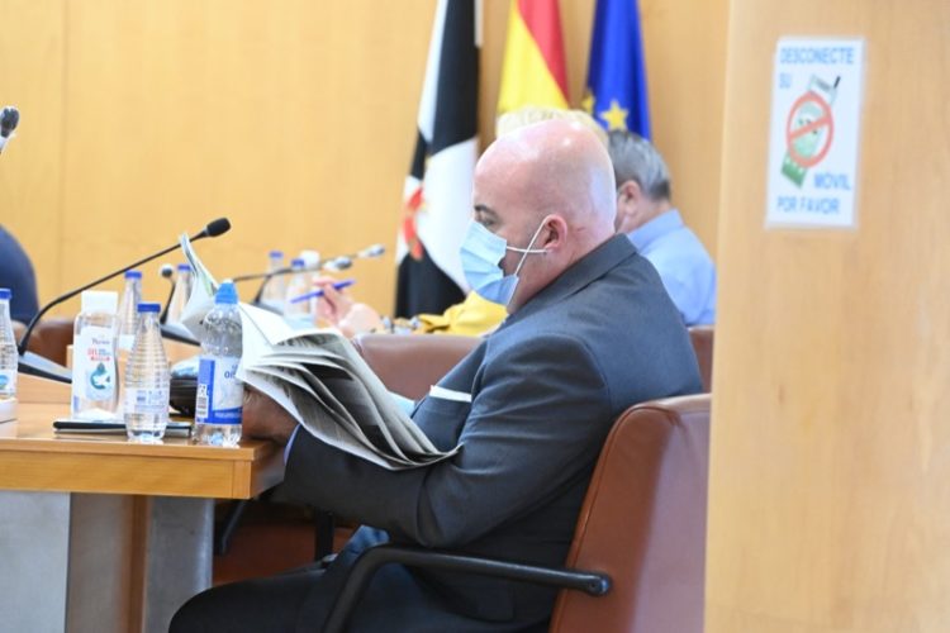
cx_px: 475
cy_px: 316
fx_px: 5277
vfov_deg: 6.9
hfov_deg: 10.3
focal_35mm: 200
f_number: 9
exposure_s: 1/160
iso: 16000
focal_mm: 200
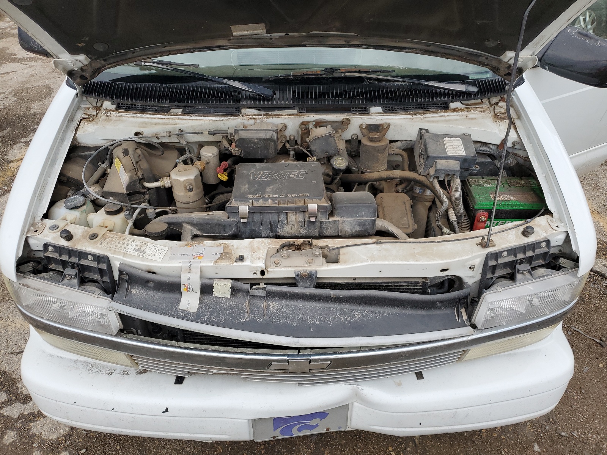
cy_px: 228
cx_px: 304
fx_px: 456
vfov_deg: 53.1
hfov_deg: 67.3
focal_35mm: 26
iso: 50
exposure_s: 1/323
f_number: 1.5
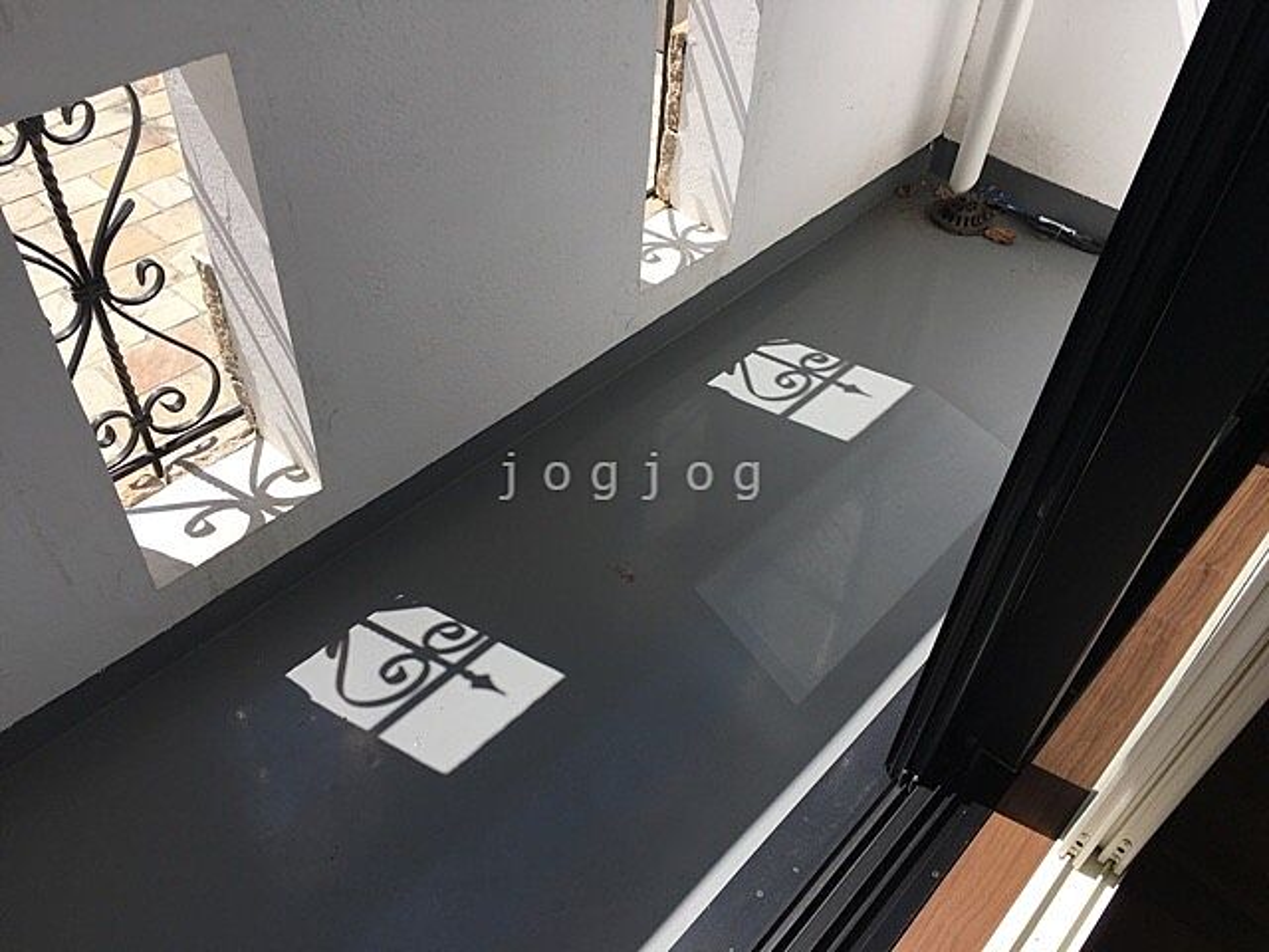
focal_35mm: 29
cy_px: 476
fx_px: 1063
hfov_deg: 61.7
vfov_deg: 48.2
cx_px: 634
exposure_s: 1/1221
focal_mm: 4.15
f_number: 2.2
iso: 25
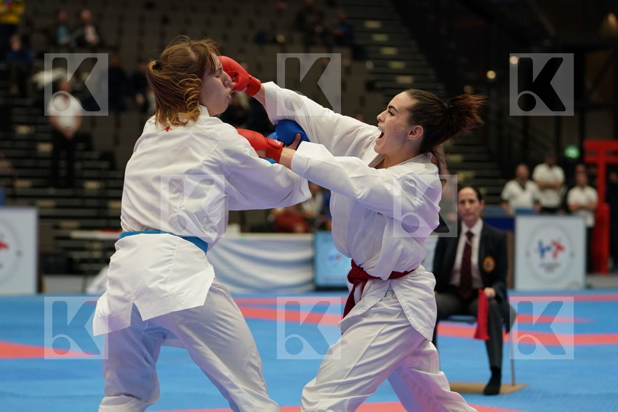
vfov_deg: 10.9
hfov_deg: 16.3
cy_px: 206
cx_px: 309
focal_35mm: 126
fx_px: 2163
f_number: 2.8
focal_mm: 84
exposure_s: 1/1000
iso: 2000
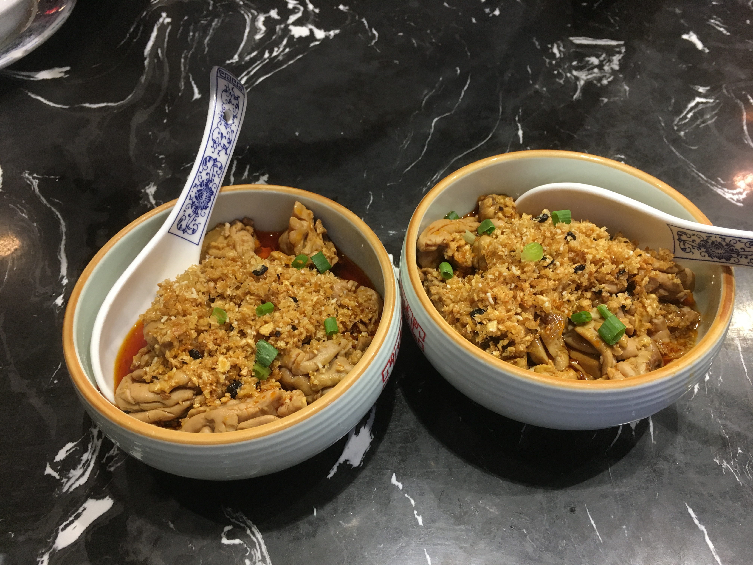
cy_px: 282
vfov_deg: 48.2
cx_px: 376
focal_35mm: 29
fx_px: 631
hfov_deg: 61.7
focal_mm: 4.15
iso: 100
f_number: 2.2
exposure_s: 1/33
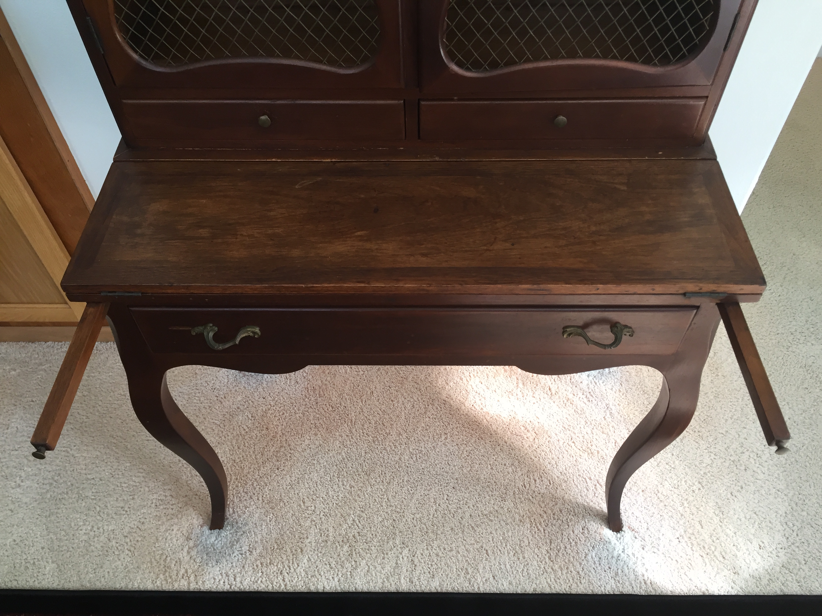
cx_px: 411
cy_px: 308
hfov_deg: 61.7
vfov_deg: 48.2
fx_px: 689
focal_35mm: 29
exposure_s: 1/30
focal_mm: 4.15
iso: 32
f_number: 2.2
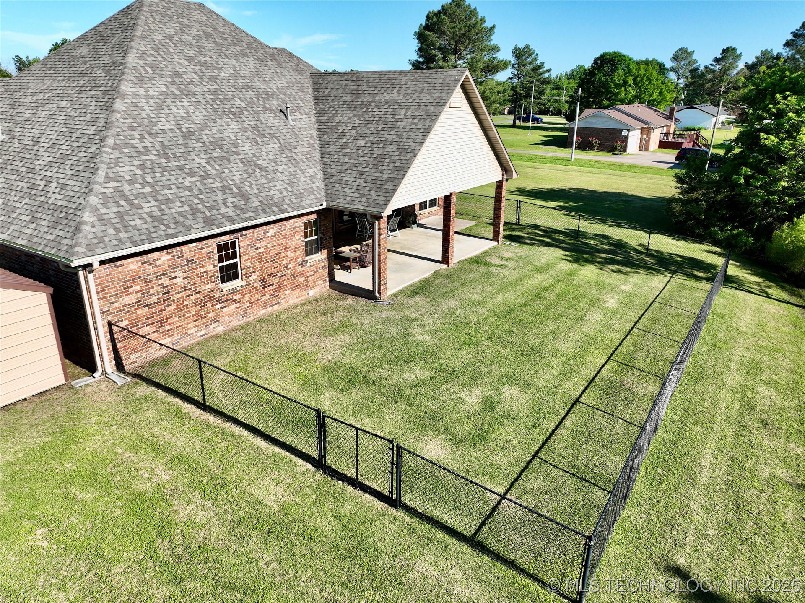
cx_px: 402
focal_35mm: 24
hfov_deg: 71.6
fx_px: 558
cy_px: 302
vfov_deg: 56.8
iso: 100
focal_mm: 12.29
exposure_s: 1/1250
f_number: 2.8
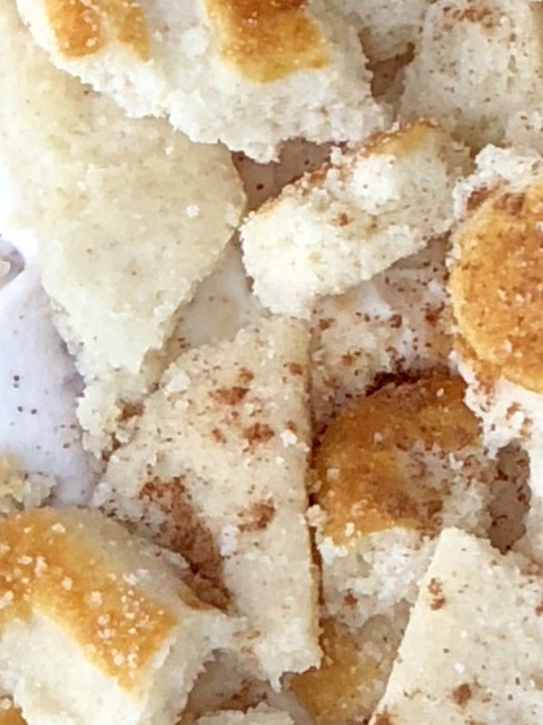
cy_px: -380
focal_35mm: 374
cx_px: 1038
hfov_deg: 3.9
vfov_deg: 5.3
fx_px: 7831
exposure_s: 1/60
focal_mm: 6
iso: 25
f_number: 2.4
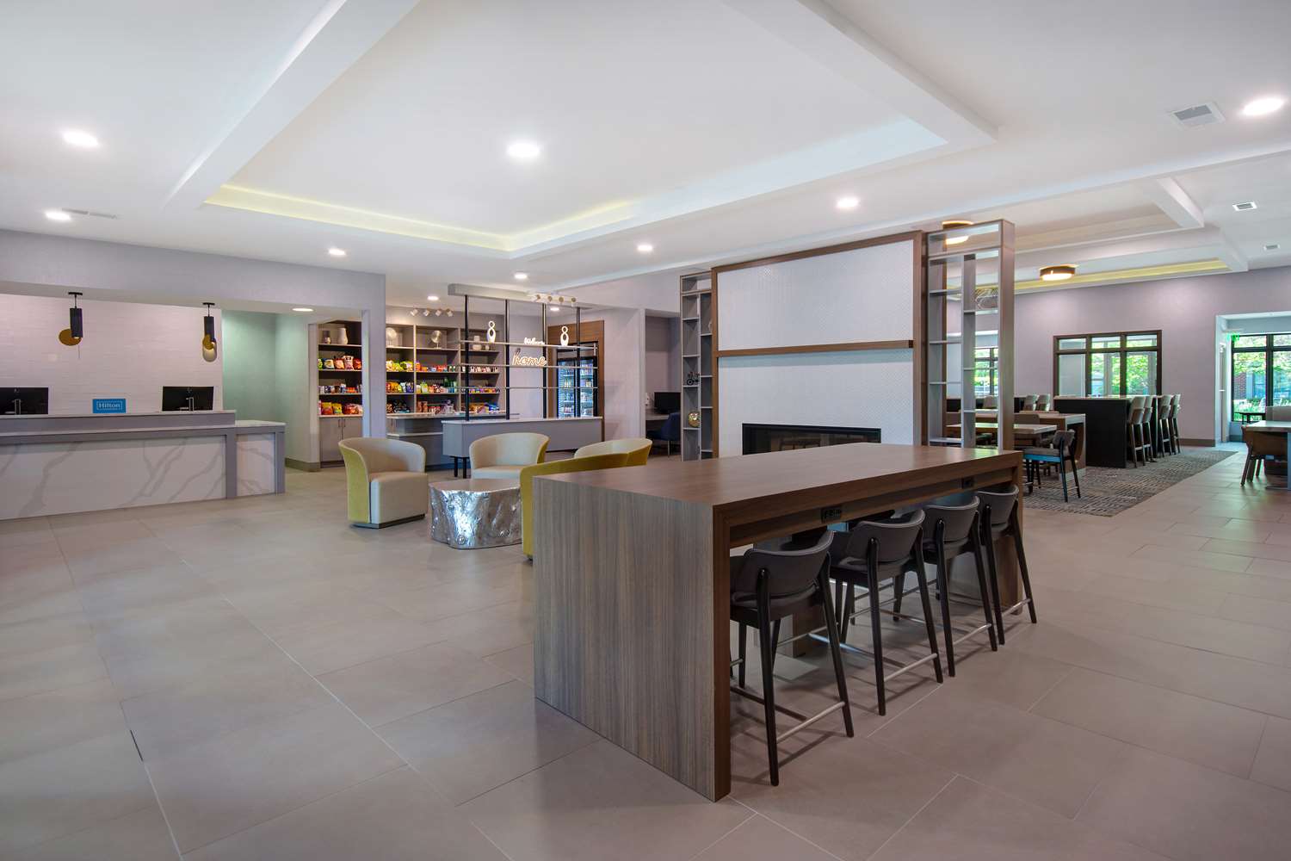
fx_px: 645
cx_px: 646
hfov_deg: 90.0
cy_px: 430
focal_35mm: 18
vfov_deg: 67.4
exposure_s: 1/10
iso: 250
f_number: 7.1
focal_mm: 12
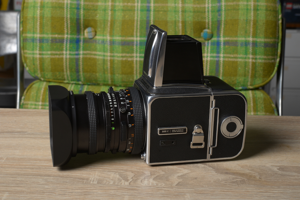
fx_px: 500
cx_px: 150
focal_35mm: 60
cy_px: 100
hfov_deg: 33.4
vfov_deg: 22.7
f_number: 16
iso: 400
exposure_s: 1/160
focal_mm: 60
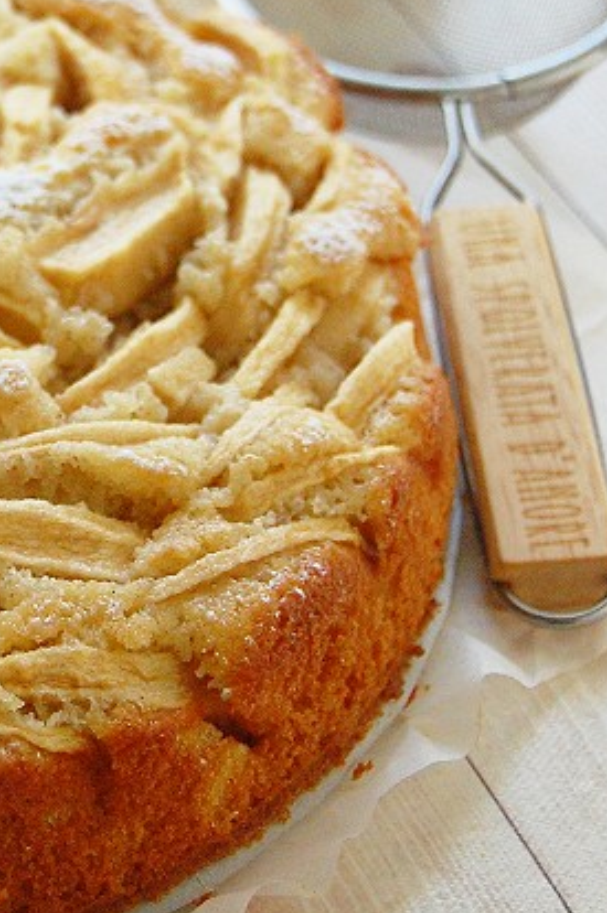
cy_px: 126
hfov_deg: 9.4
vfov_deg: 14.1
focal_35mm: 145
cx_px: -52
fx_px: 3676
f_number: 5
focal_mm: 40
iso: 800
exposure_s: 1/250
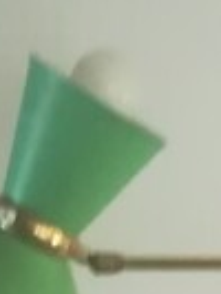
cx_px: 329
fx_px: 1326
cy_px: 723
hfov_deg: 9.3
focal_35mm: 156
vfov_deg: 10.7
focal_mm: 3.83
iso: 400
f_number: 2.2
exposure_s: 1/33.3
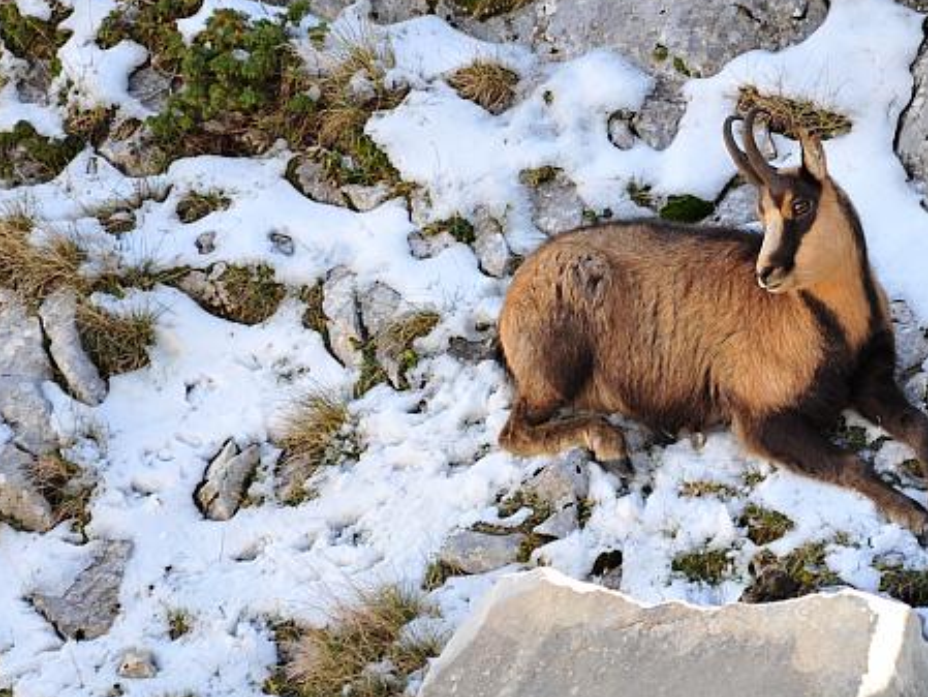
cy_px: 324
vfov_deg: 1.5
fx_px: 25823
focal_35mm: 963
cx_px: 775
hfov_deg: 2.1
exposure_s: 1/200
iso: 320
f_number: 6.3
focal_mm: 500
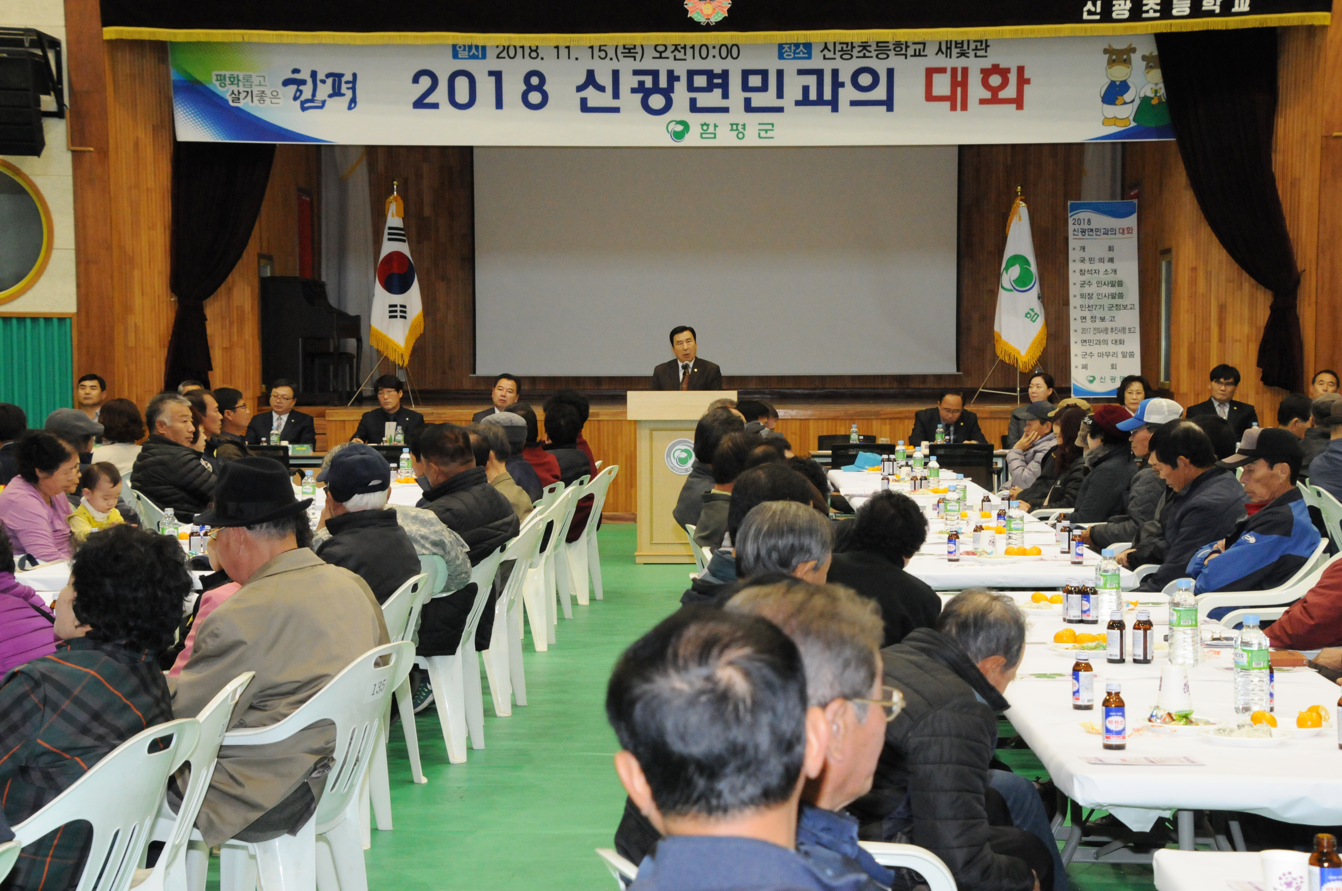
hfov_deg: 28.1
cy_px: 446
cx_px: 671
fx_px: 2681
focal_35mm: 72
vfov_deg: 18.9
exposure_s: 1/60
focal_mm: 48
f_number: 9
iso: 2000
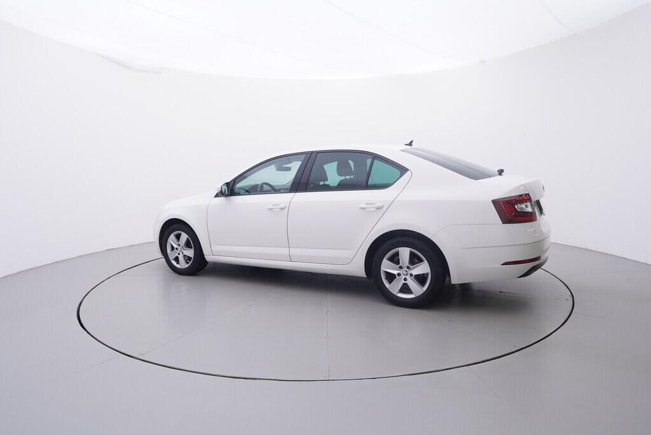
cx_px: 326
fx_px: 407
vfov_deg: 56.2
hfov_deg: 77.3
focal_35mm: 22
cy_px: 218
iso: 200
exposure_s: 1/80
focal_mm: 15
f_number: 5
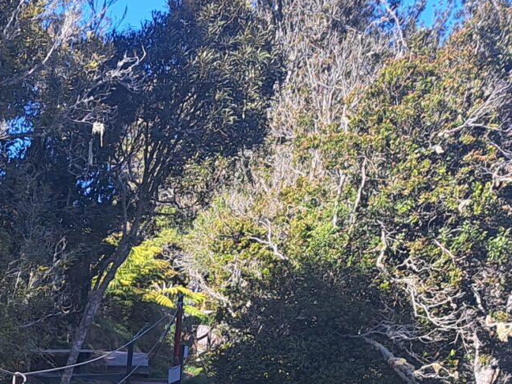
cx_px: -173
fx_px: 1405
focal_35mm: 95
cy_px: 657
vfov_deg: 14.1
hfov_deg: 19.0
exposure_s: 1/469
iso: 50
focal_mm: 5.23
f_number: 1.8
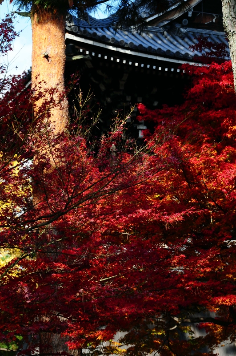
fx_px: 962
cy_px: 178
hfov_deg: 14.0
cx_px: 118
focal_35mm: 98
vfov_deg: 20.9
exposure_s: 1/500
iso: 1250
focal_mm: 65
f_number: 11
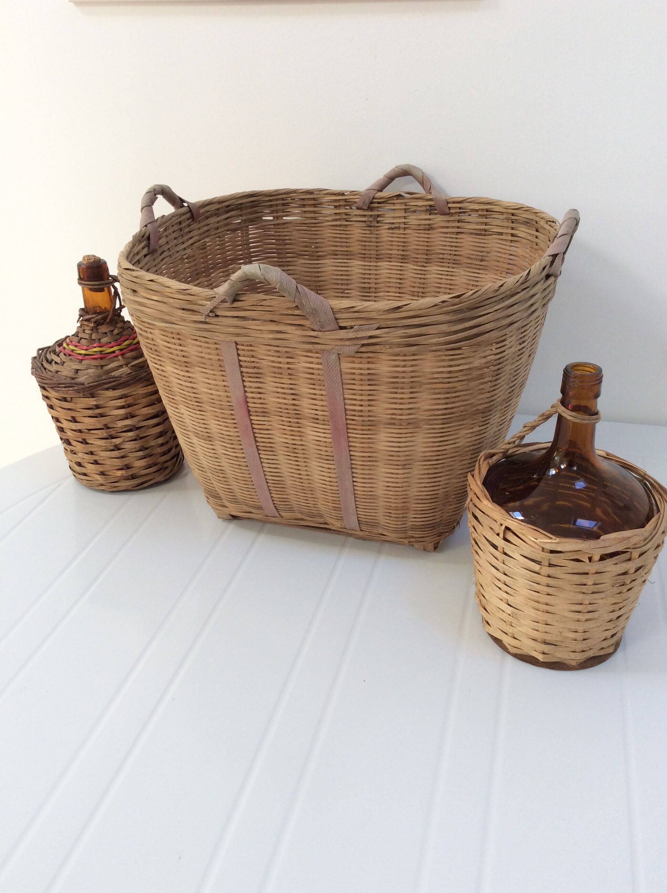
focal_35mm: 32
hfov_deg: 44.1
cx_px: 334
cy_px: 446
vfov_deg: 56.9
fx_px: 824
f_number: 2.4
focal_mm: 3.3
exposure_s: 1/50
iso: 50
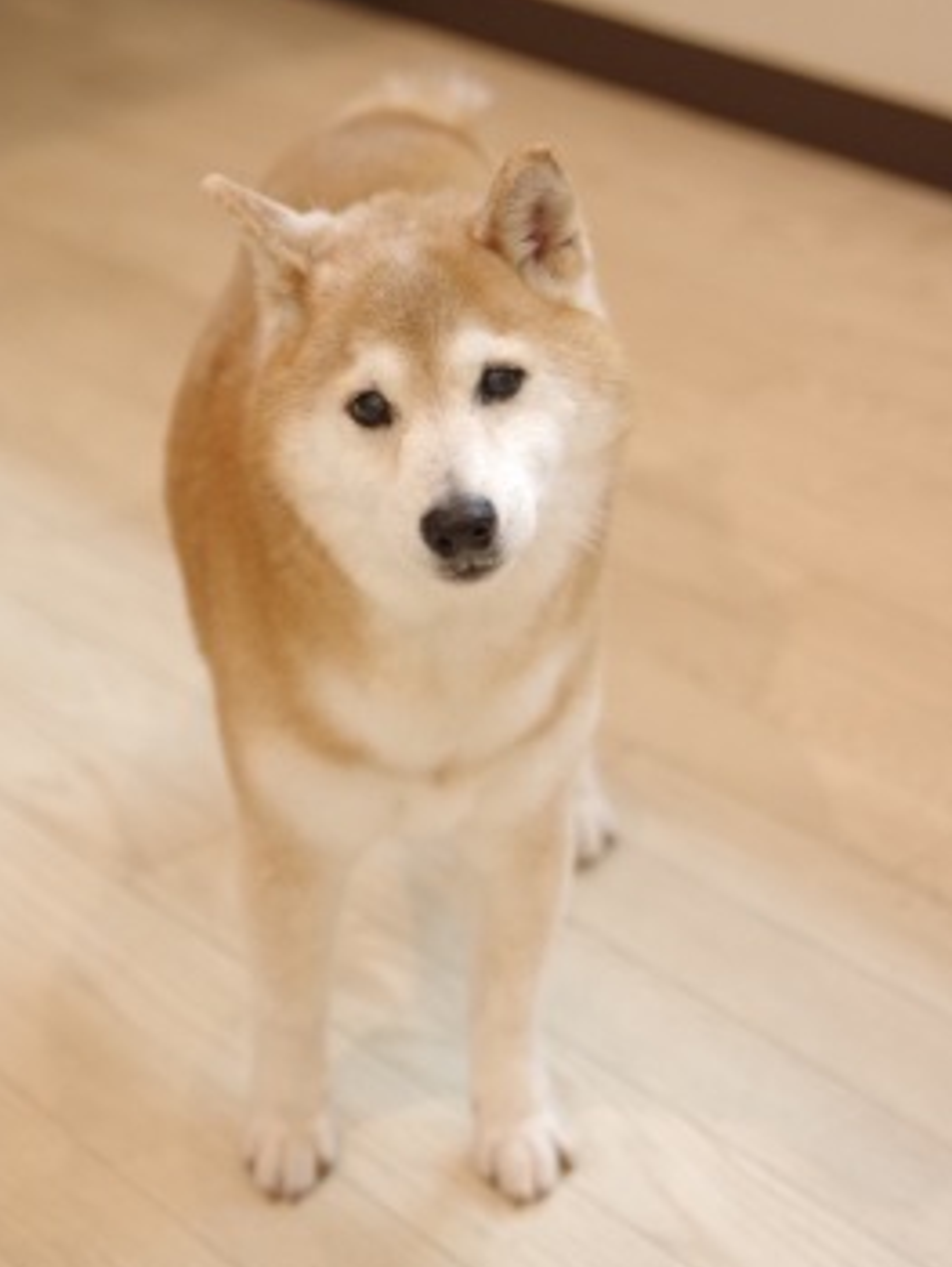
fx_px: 3296
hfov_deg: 16.4
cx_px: 474
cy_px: 568
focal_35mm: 90
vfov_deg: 21.7
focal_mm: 55
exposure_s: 1/100
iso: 1600
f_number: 2.8
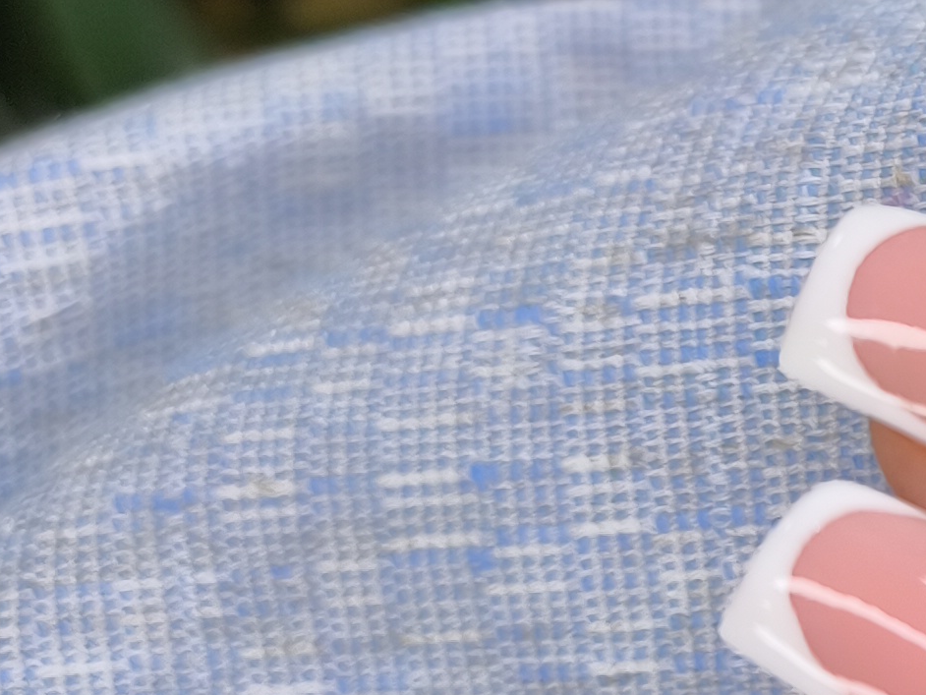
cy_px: 424
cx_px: 1639
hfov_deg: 16.6
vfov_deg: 14.8
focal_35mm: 100
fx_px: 2676
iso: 125
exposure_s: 1/100
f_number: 1.6
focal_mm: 6.57
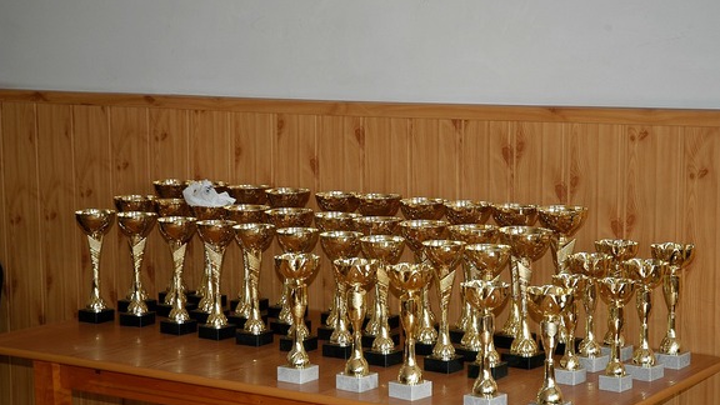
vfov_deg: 15.3
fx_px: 1508
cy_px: 228
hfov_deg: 26.8
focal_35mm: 79
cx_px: 361
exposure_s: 1/80
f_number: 4.5
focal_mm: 50
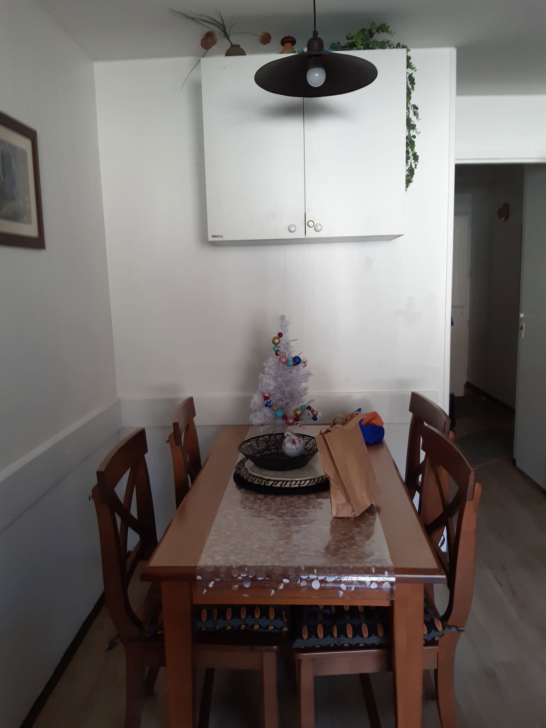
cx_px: 273
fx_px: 547
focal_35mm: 26
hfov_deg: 53.1
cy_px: 364
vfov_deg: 67.3
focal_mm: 3.92
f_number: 1.7
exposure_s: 1/60
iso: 80
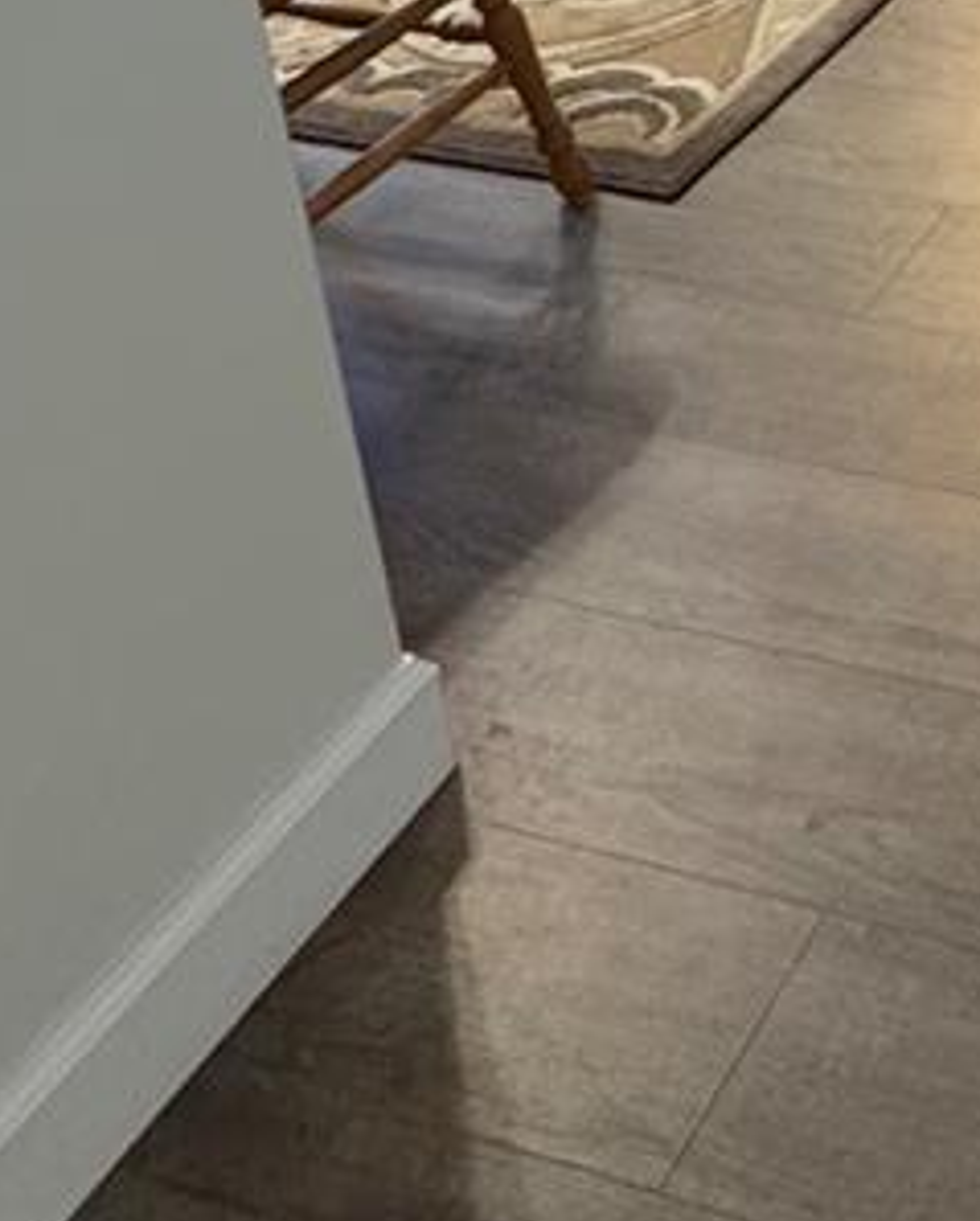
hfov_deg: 22.6
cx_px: 1476
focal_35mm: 55
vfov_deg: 25.9
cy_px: -582
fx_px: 1991
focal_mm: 2.22
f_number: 2.2
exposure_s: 1/60
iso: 320
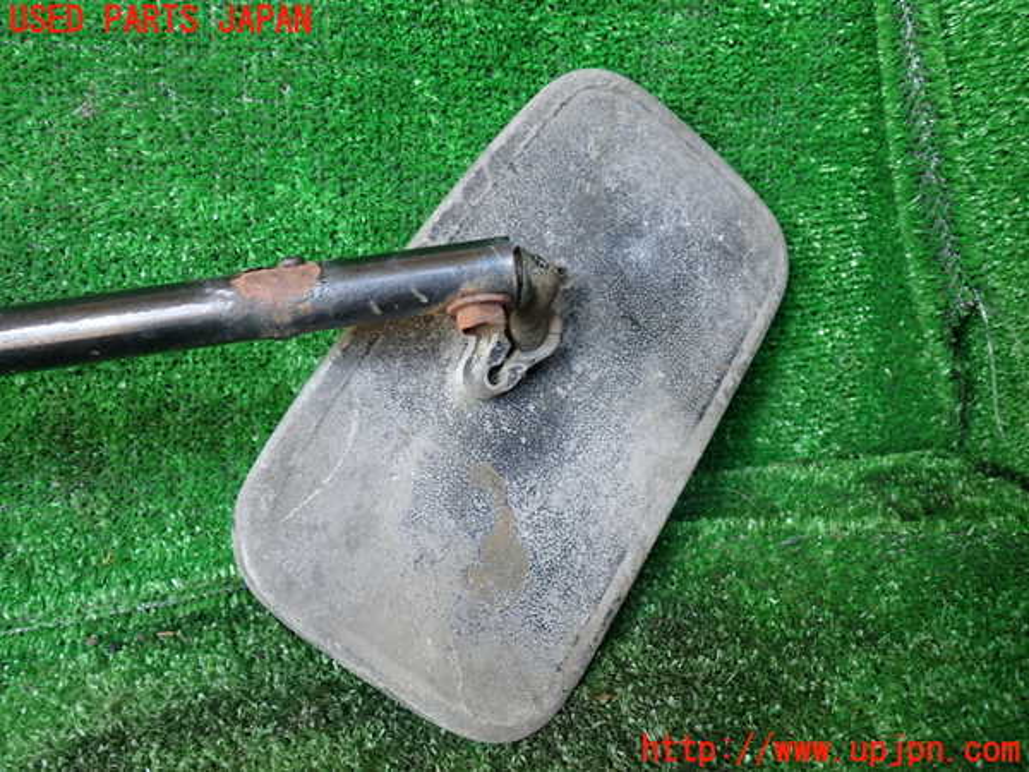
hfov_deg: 60.0
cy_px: 386
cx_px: 514
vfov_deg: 46.8
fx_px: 892
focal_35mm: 30
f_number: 2.3
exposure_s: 1/50
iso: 200
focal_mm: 5.4
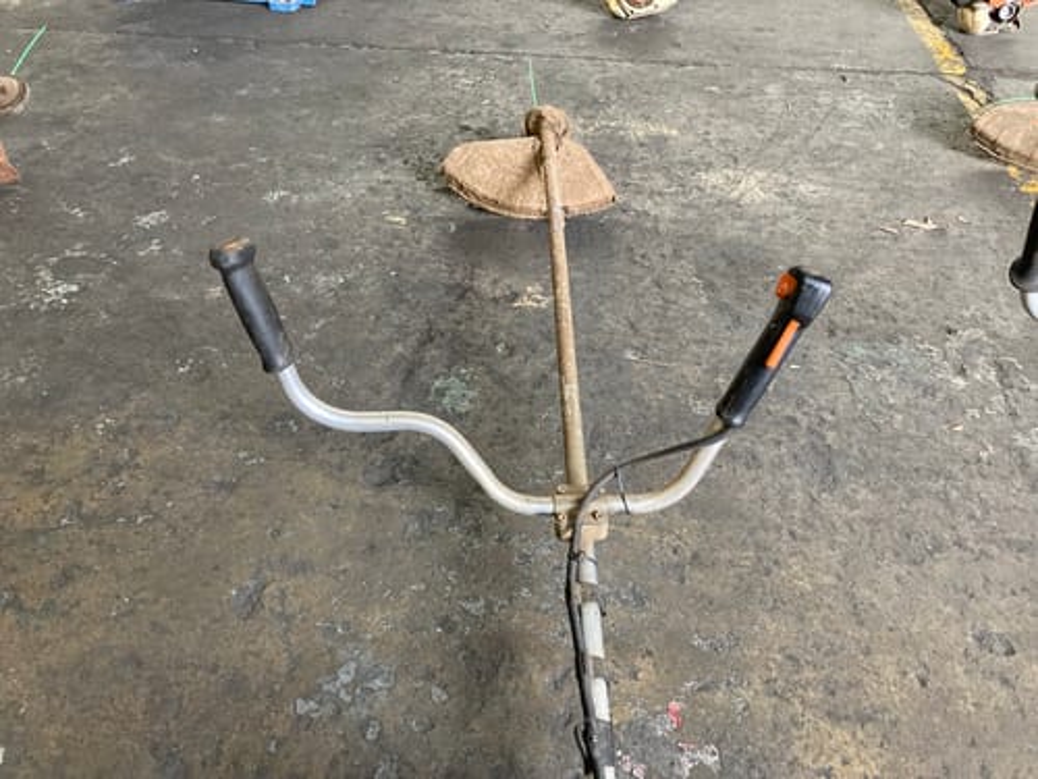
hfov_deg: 63.4
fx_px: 840
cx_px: 519
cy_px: 390
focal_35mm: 28
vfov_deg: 49.7
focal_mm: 3.99
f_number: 1.8
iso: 320
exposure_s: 1/60
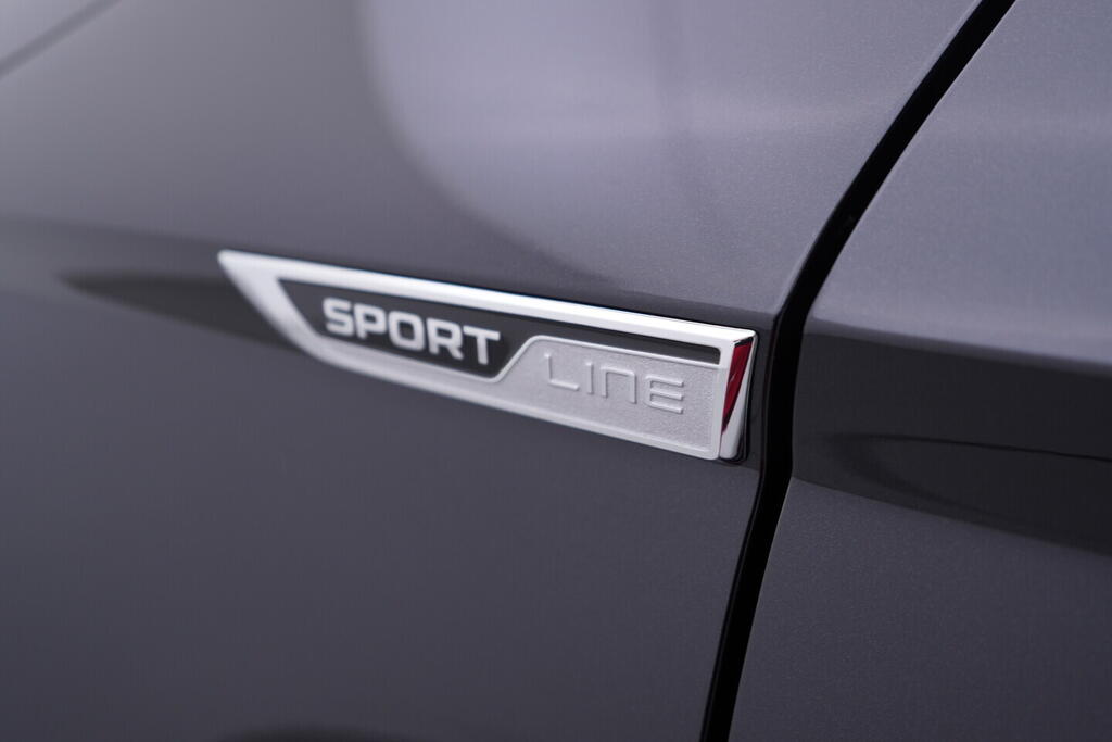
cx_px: 556
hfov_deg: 53.1
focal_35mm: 36
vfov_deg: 36.9
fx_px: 1112
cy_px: 371
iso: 125
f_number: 3.5
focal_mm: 24
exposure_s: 1/60
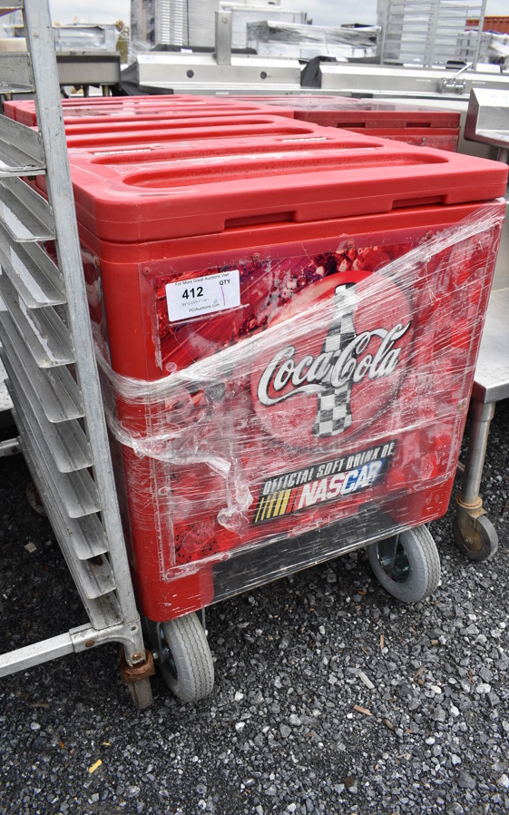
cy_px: 410
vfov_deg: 66.5
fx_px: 622
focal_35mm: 28
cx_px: 273
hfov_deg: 44.5
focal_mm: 18
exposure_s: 1/320
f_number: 7.1
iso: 200
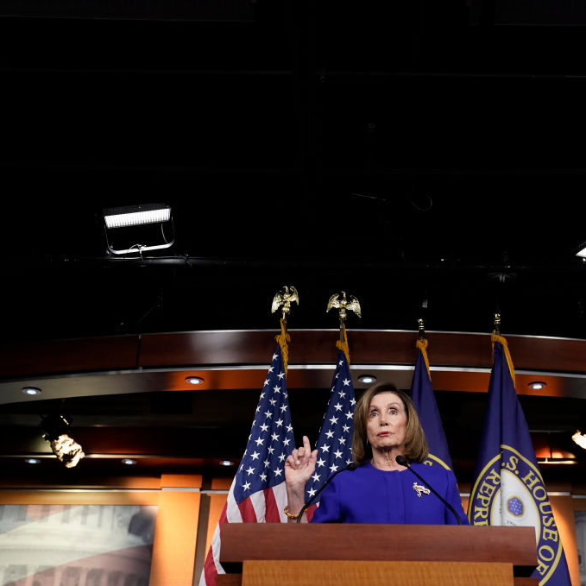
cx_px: 377
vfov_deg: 34.0
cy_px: 294
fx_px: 958
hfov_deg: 33.8
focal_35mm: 50
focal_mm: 39
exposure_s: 1/400
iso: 3200
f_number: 4
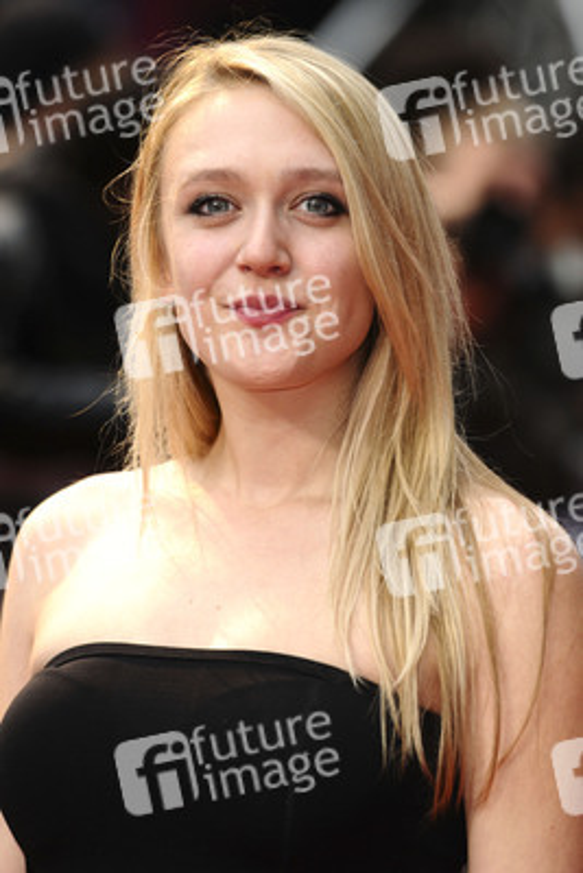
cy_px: 436
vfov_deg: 7.8
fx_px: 6371
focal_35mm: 262
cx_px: 292
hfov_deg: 5.2
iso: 640
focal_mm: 175
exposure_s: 1/200
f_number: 4
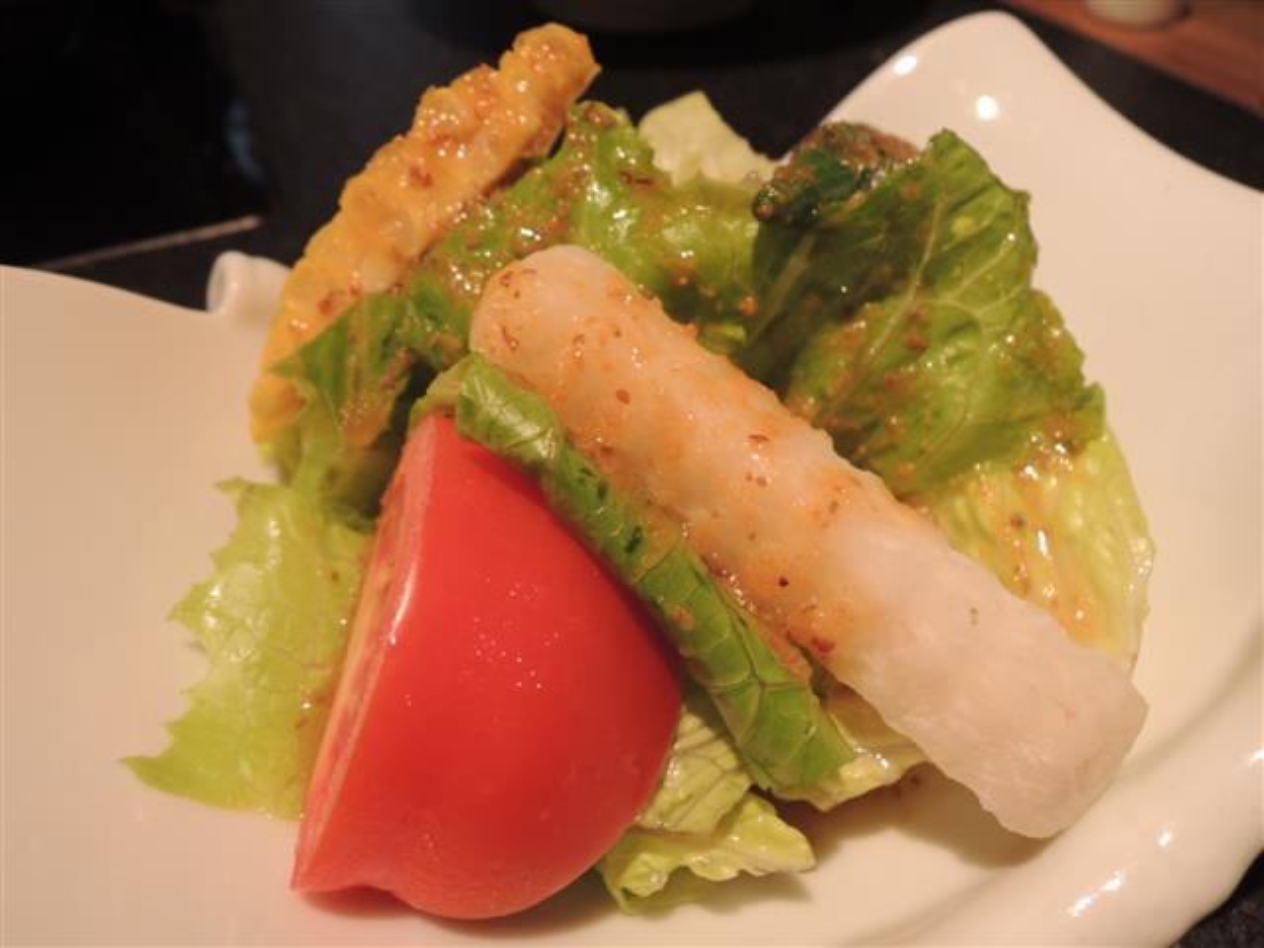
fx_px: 876
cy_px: 474
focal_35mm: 24
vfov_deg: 56.8
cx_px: 632
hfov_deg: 71.6
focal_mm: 4.3
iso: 400
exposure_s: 1/20
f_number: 2.8
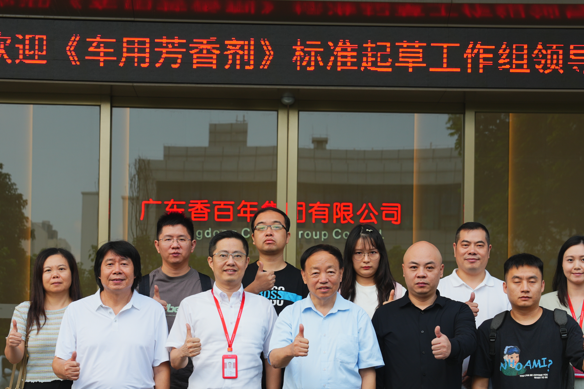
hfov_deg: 21.5
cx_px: 289
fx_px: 1541
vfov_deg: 14.3
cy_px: 320
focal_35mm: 95
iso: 125
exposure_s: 1/160
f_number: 4.5
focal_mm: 48
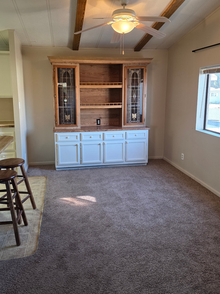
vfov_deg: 61.4
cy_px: 128
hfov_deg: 48.2
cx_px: 103
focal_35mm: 29
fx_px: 246
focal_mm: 6.3
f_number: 1.7
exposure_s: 1/120
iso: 160
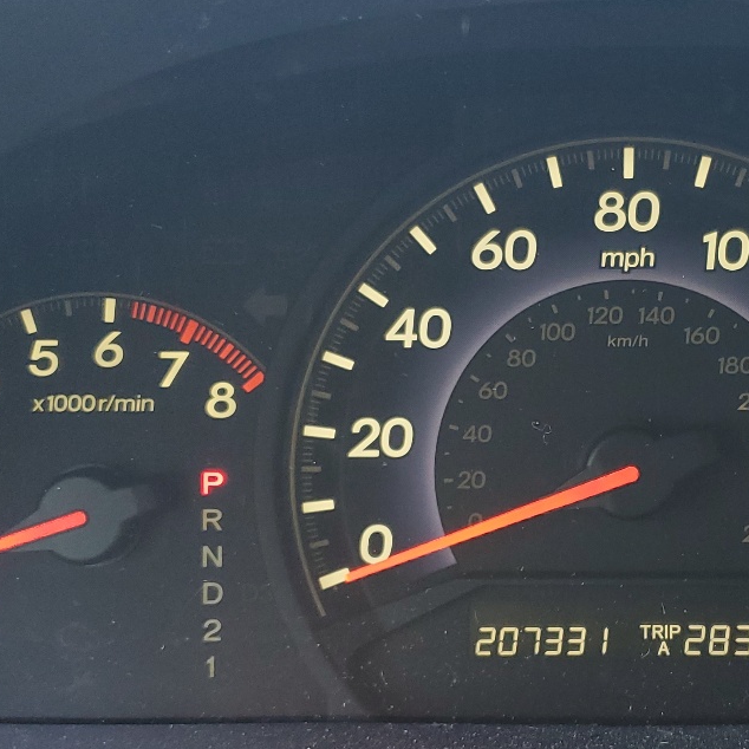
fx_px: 1420
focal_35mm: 58
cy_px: 430
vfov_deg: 29.5
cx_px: 588
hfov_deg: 29.0
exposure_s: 1/120
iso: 88
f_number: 1.5
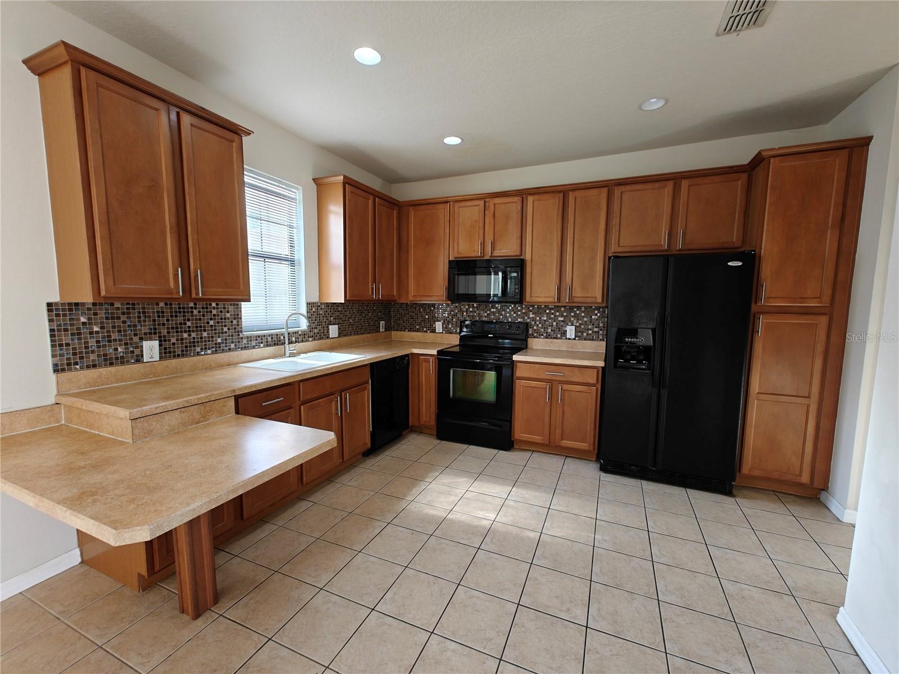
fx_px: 364
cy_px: 337
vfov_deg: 85.7
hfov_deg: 102.1
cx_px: 450
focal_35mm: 14
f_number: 2.2
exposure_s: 1/50
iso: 100
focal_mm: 2.62
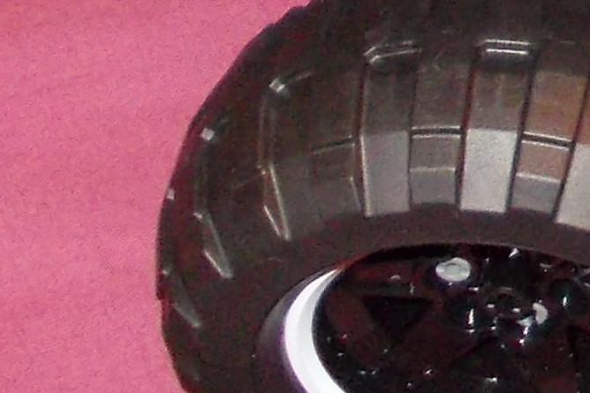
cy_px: -290
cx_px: 1222
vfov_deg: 8.3
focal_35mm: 159
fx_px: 2605
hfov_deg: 11.5
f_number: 2.7
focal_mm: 4
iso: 200
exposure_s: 1/25
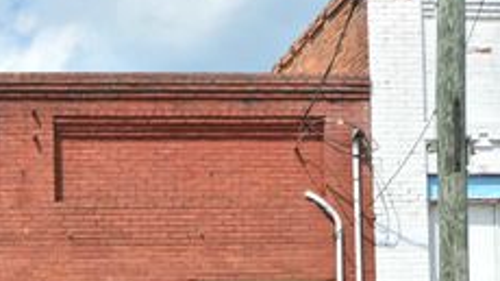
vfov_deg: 14.3
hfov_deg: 25.2
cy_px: 331
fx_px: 1086
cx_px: 52
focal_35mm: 82
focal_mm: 24
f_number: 8
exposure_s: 1/640
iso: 200
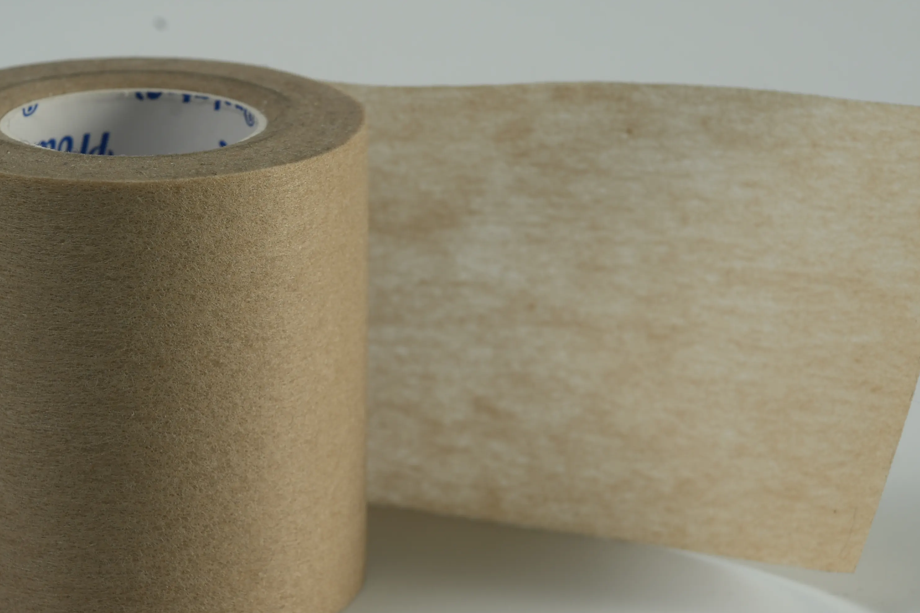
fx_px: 5724
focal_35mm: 224
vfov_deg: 6.1
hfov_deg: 9.2
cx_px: 387
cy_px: 378
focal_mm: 110
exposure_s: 1/125
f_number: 11
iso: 100
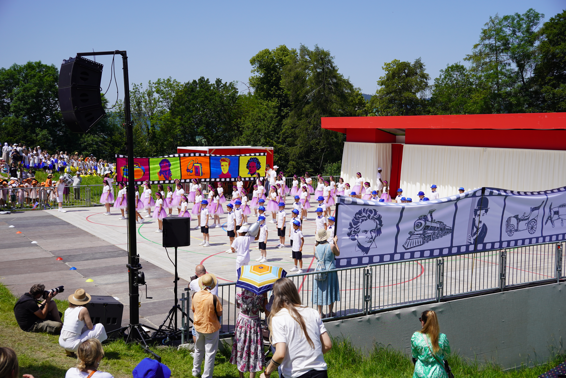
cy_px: 189
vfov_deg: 32.3
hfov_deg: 47.0
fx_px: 651
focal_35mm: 41
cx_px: 283
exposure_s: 1/1000
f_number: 5
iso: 100
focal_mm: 27.6
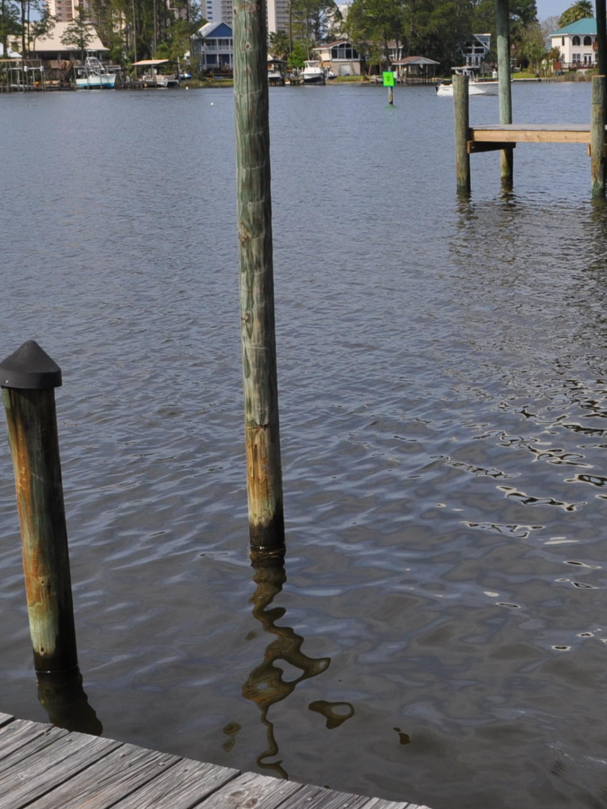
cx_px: 540
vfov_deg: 32.2
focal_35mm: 60
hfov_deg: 23.8
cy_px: 380
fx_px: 1403
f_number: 10
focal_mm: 18
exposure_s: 1/400
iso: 200
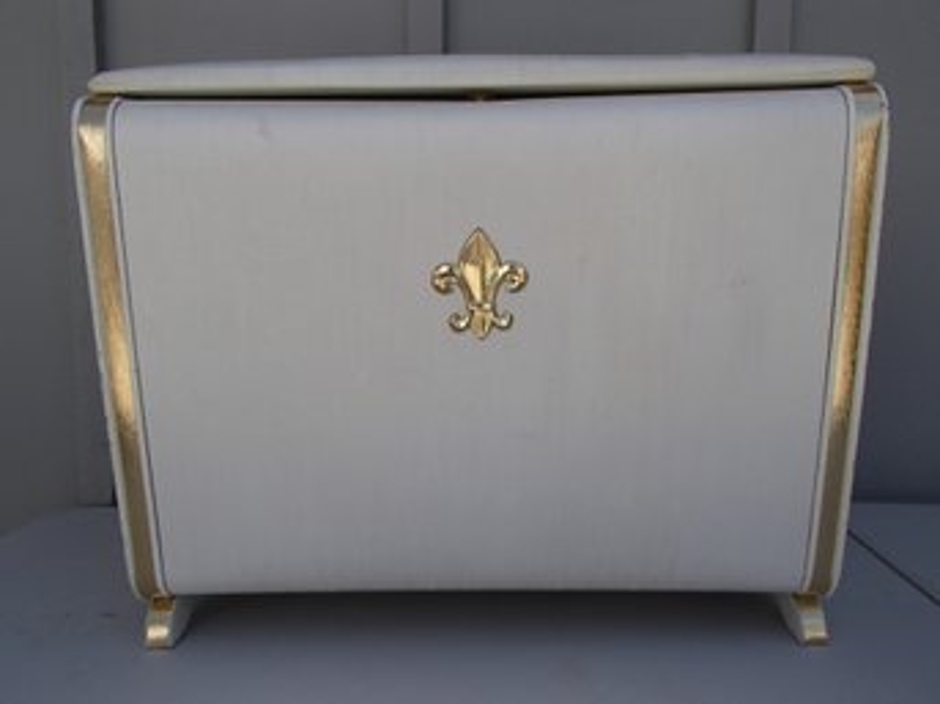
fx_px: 760
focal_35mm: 28
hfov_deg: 63.5
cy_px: 352
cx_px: 470
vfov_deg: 49.7
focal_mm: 5
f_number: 3.9
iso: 100
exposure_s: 1/640
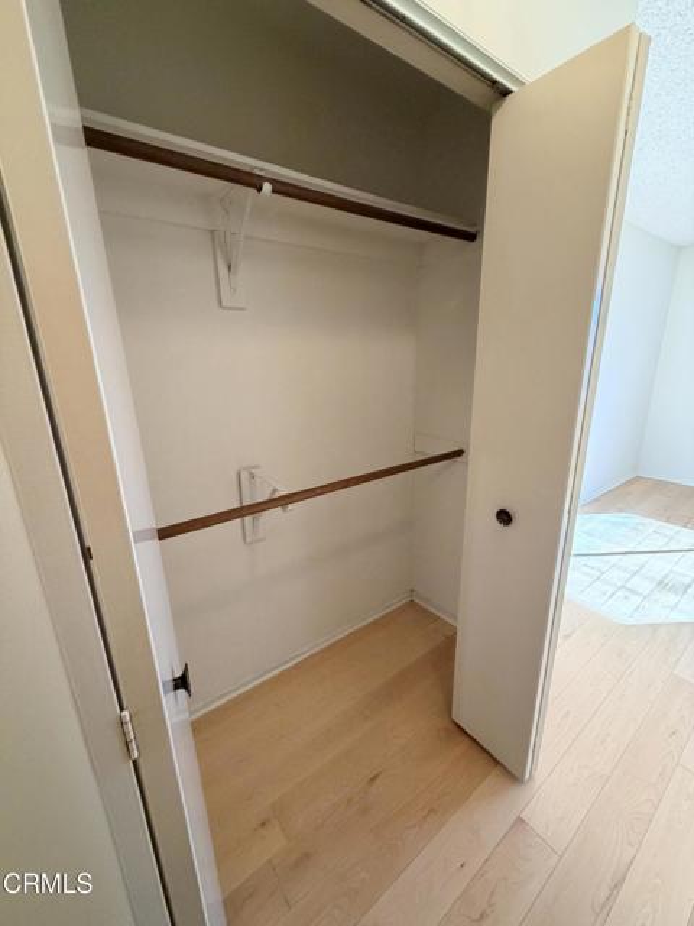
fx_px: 374
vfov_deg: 102.1
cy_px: 463
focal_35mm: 14
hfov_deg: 85.7
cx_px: 347
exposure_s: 1/60
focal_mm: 2.22
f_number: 2.2
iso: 200
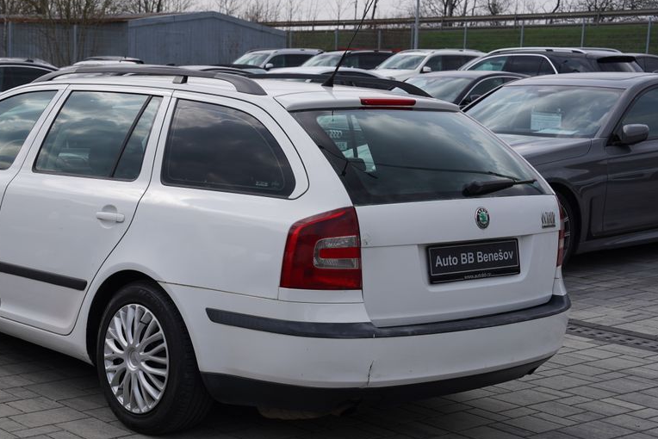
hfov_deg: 29.9
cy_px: 241
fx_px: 1225
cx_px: 221
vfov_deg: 20.3
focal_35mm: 67
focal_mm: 50
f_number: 7.1
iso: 100
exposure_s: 1/320
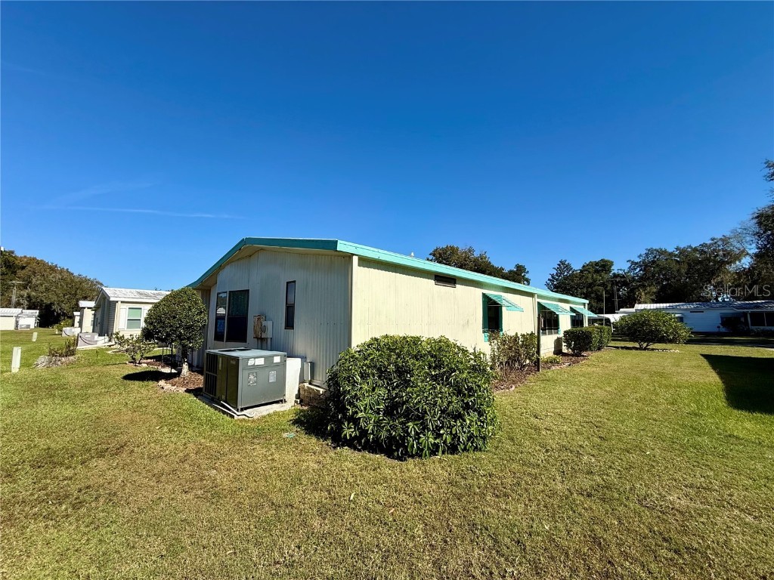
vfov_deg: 85.7
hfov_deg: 102.1
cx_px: 387
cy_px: 290
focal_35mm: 14
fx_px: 313
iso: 50
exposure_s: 1/3289
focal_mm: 2.22
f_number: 2.2
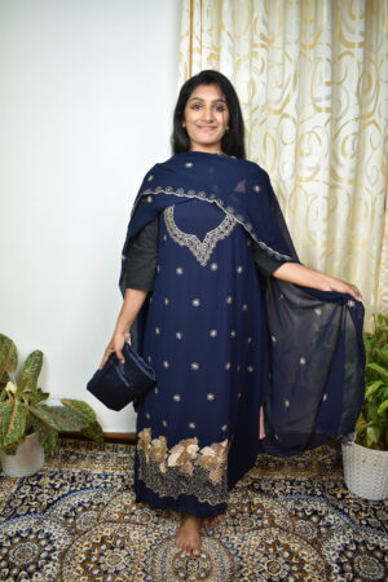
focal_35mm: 27
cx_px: 194
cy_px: 291
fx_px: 436
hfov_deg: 47.9
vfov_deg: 67.4
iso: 200
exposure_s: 1/50
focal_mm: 18
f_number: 4
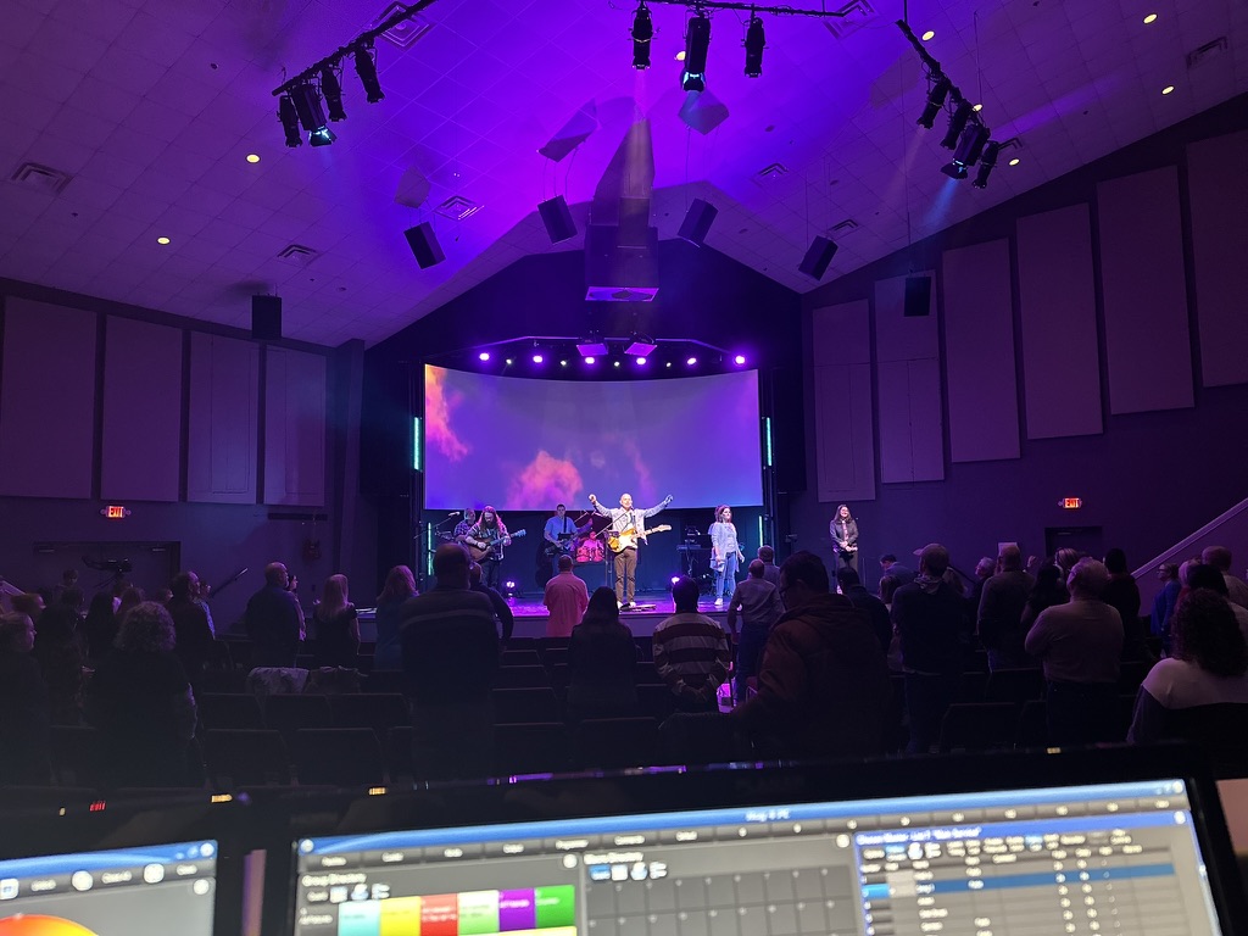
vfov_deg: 56.8
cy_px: 468
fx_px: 865
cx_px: 624
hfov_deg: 71.6
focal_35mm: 24
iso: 1000
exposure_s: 1/40
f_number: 1.78
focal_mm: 6.86
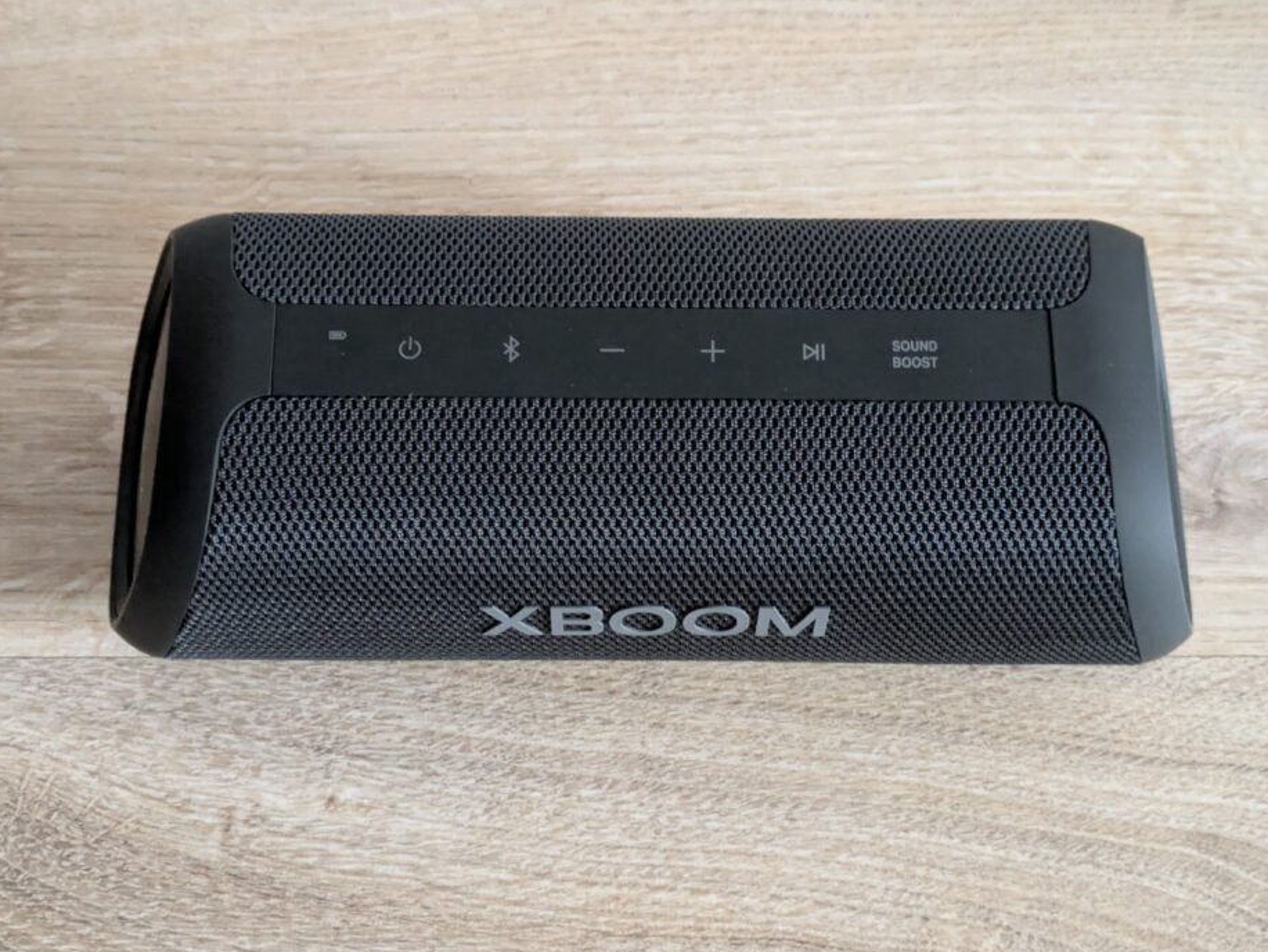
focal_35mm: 57
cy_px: 531
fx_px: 2089
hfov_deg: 33.8
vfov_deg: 25.7
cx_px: 651
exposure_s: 1/16.7
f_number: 1.89
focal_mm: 5.43
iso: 1356
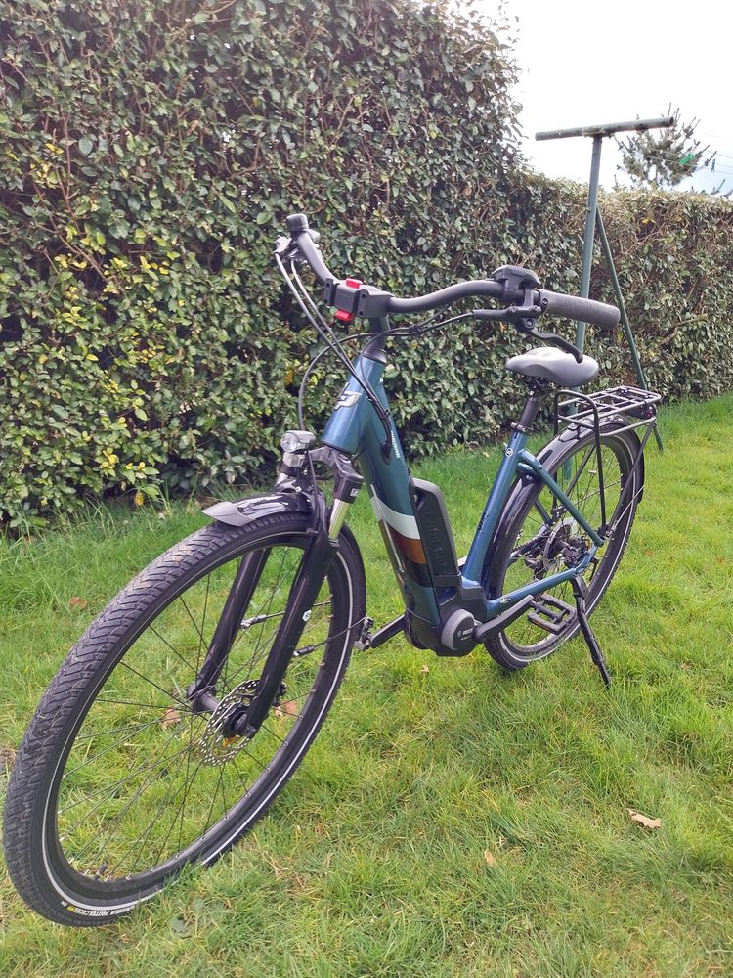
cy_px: 489
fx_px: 734
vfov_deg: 67.3
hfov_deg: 53.1
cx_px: 366
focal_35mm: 26
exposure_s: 1/100
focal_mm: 4
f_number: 1.8
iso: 40
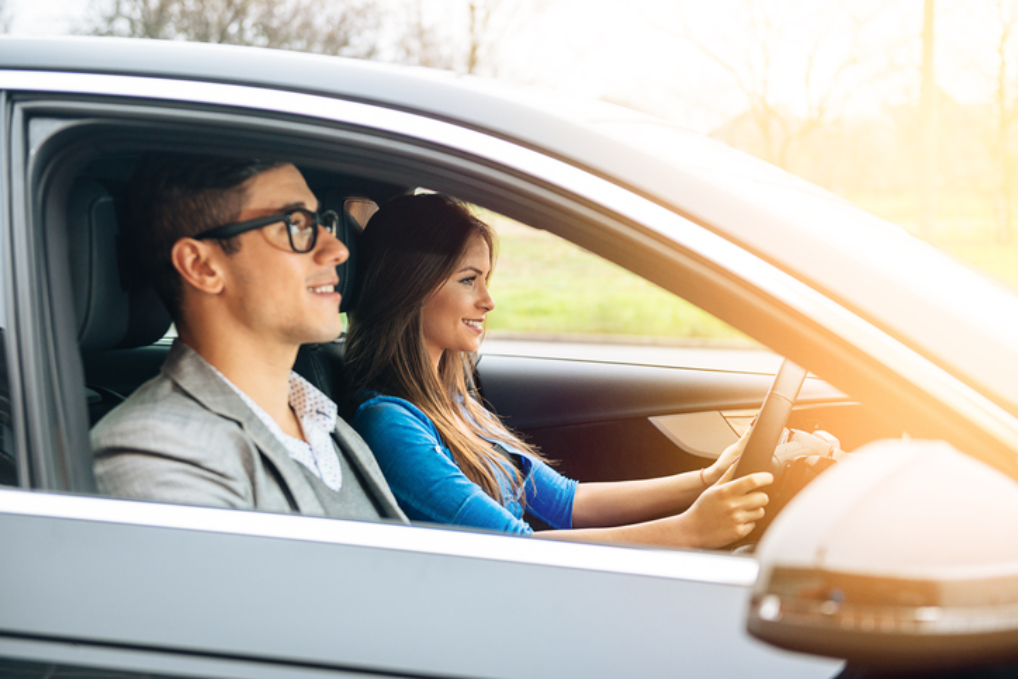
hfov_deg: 35.6
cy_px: 340
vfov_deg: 24.2
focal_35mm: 56
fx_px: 1584
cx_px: 509
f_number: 3.2
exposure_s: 1/160
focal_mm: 56
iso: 800
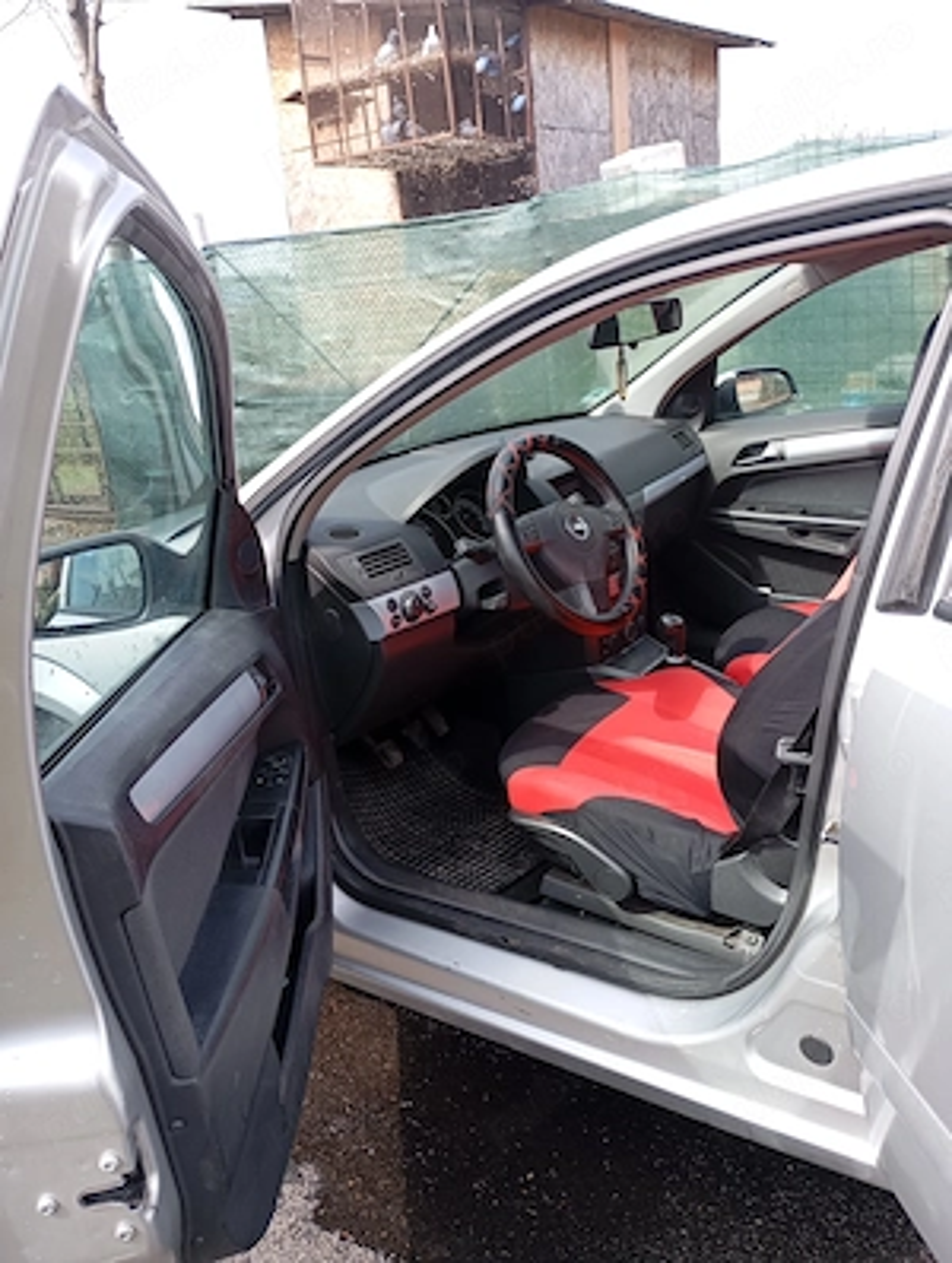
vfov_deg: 63.4
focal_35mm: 28
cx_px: 476
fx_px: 1023
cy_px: 632
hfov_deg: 49.9
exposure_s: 1/123
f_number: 1.8
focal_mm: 4.27
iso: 101
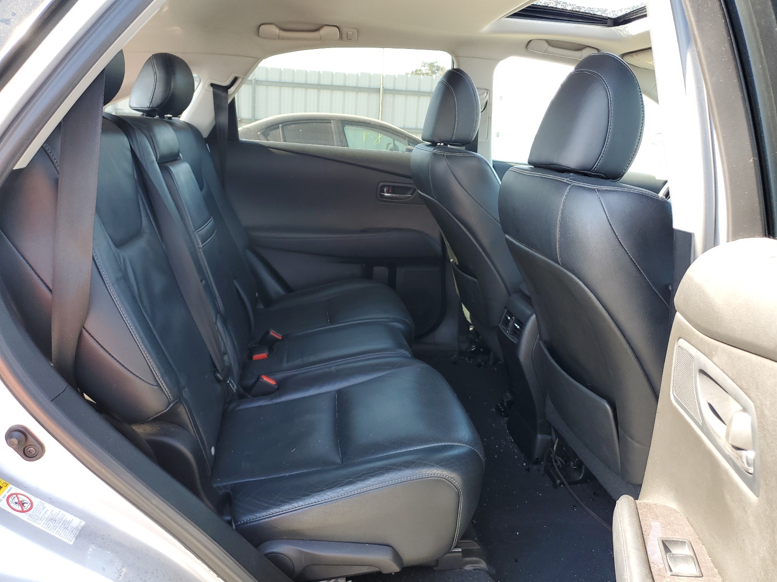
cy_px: 291
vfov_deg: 53.1
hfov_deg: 67.3
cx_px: 388
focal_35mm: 26
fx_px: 584
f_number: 1.5
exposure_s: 1/120
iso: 50
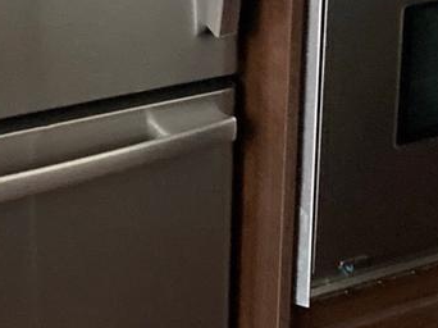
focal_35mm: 118
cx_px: 211
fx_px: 1492
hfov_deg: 16.7
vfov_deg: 12.1
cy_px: -118
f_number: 1.8
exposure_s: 1/30
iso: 640
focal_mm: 3.99
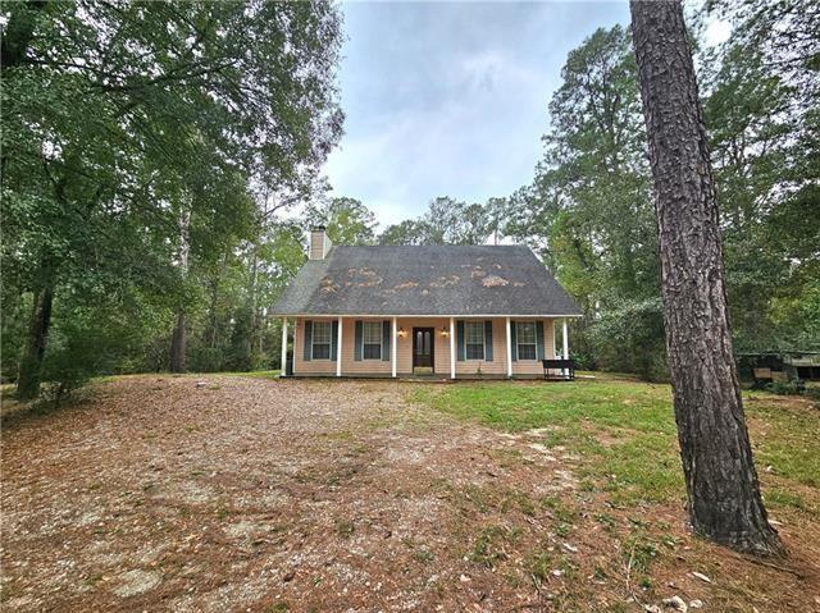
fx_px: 308
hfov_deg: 106.2
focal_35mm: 13
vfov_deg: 89.8
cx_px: 410
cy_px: 306
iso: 50
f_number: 2.2
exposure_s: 1/303
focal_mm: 2.2
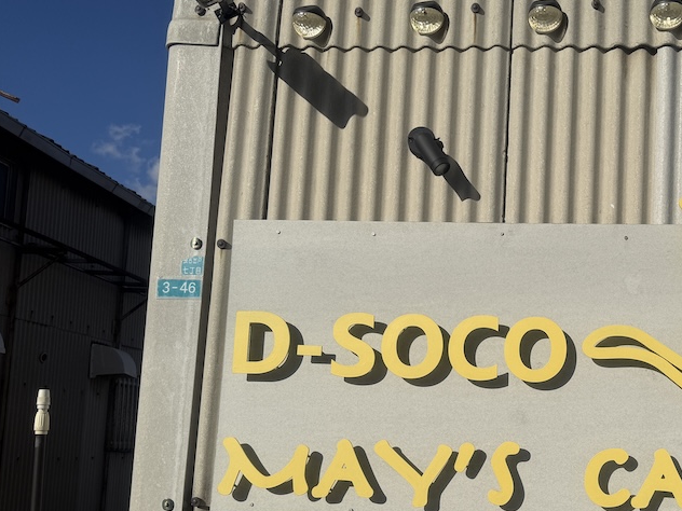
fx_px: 749
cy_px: 353
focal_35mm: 38
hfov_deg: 46.7
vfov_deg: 37.2
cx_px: 532
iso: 80
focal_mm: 6.76
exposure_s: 1/11905
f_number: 1.78
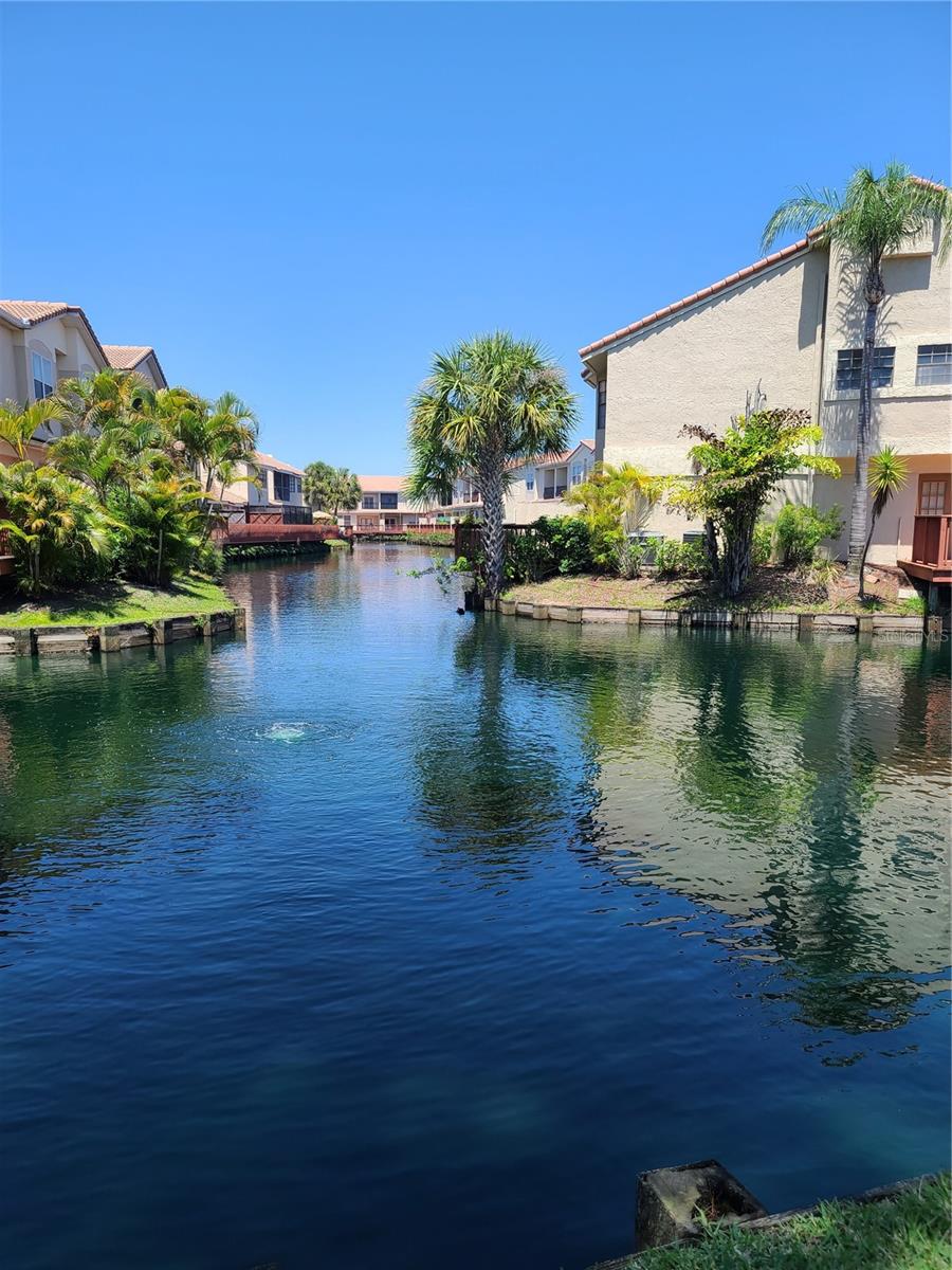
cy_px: 635
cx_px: 476
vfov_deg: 69.4
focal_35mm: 25
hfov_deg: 54.9
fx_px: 917
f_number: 1.8
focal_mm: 7
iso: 16
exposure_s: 1/560
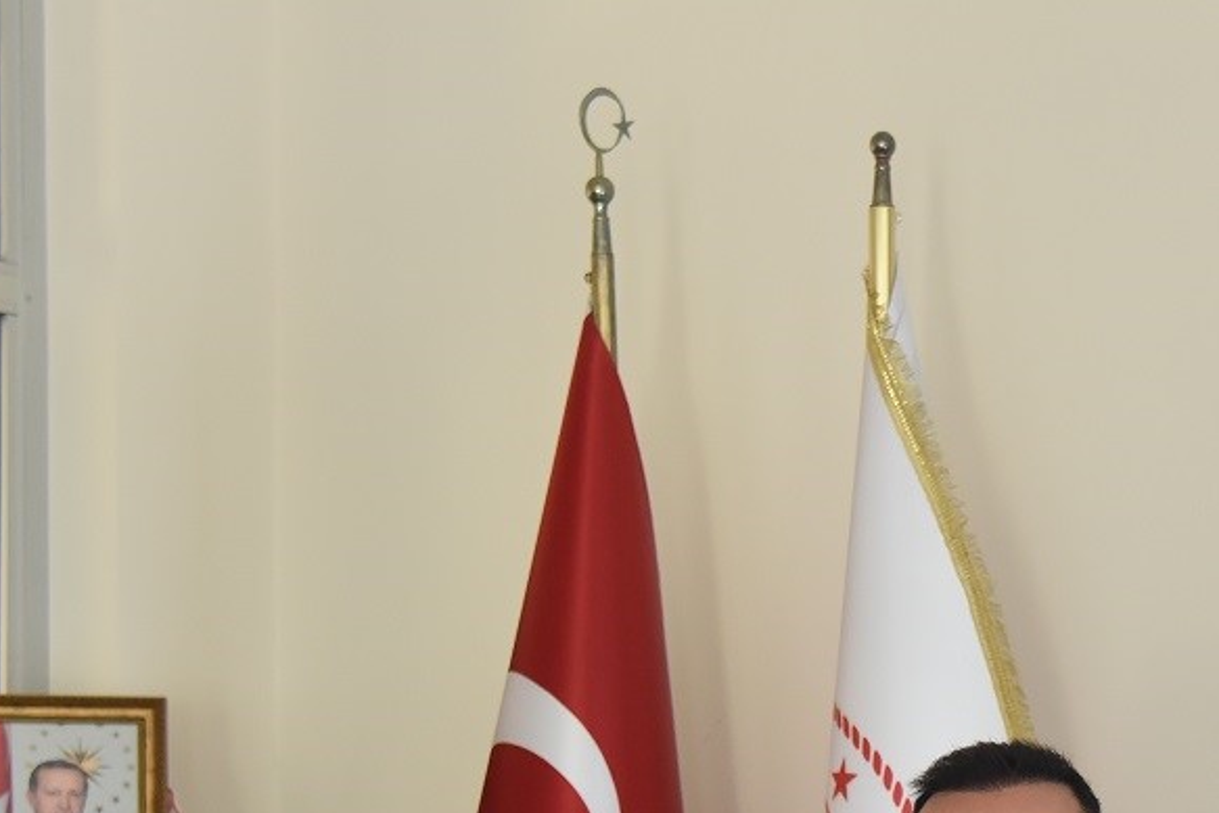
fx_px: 3319
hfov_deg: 20.3
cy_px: 796
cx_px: 1140
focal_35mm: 98
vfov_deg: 13.8
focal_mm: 38
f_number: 4
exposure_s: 1/60
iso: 1600
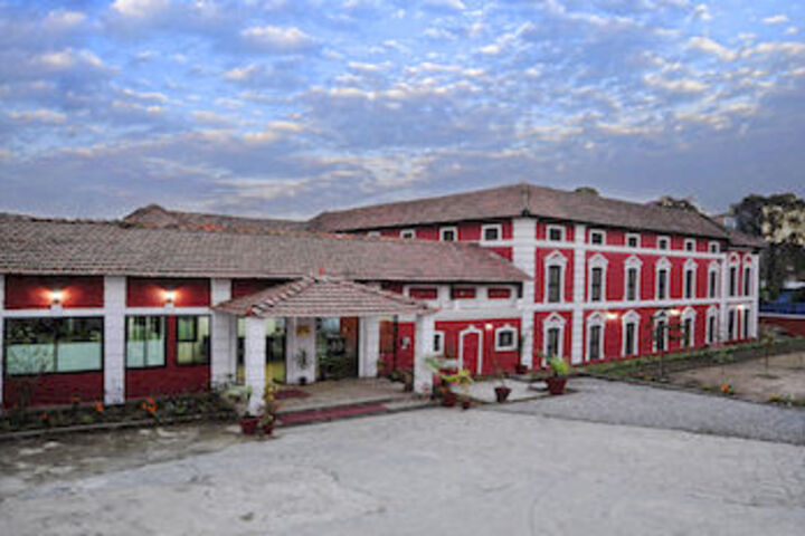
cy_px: 268
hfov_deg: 73.7
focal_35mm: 24
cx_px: 402
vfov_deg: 53.1
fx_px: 537
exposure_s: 1/4
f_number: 7.1
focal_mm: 24
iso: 400
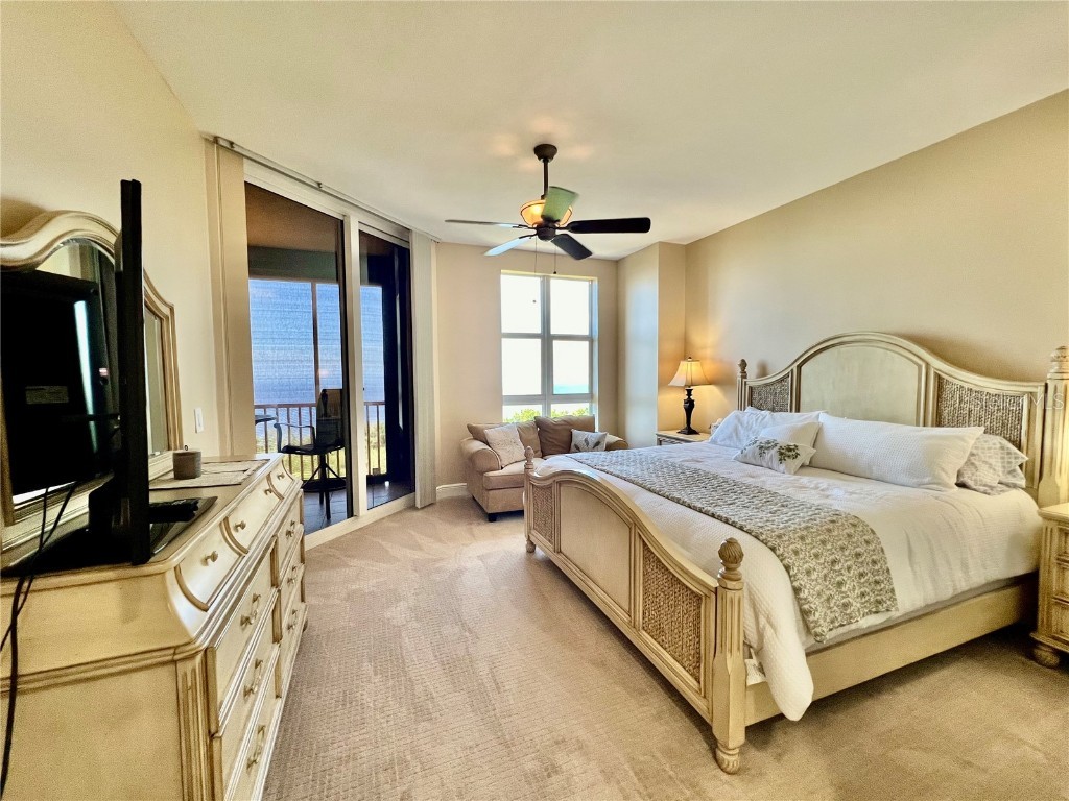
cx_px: 534
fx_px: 401
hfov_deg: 106.2
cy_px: 400
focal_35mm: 13
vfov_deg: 89.9
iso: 160
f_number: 1.8
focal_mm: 1.57
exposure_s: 1/120
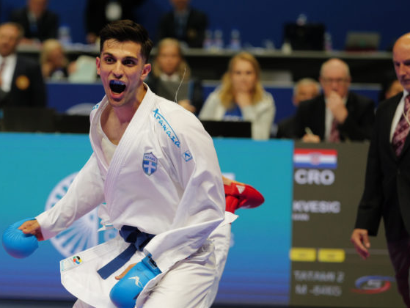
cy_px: 184
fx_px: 2916
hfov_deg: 8.0
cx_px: 114
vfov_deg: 6.0
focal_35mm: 246
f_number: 2.8
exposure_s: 1/1000
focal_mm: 140
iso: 1600
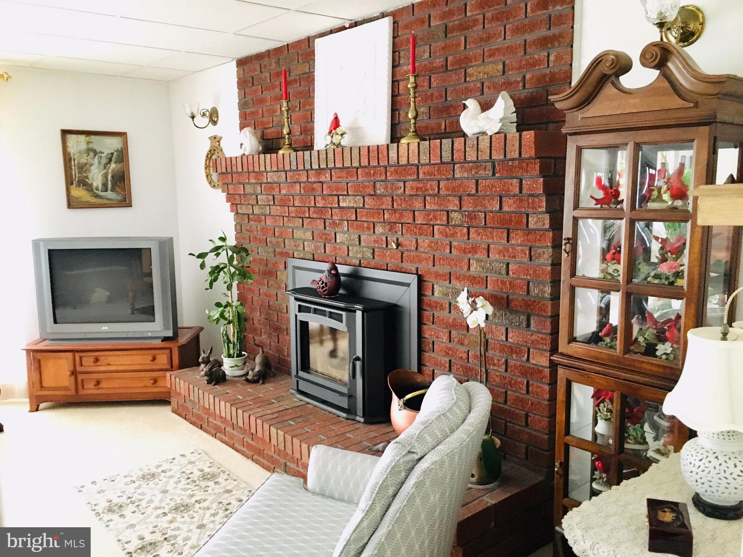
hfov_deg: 61.7
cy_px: 278
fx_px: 622
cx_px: 372
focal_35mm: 29
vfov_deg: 48.2
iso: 320
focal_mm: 4.15
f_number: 2.2
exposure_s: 1/15
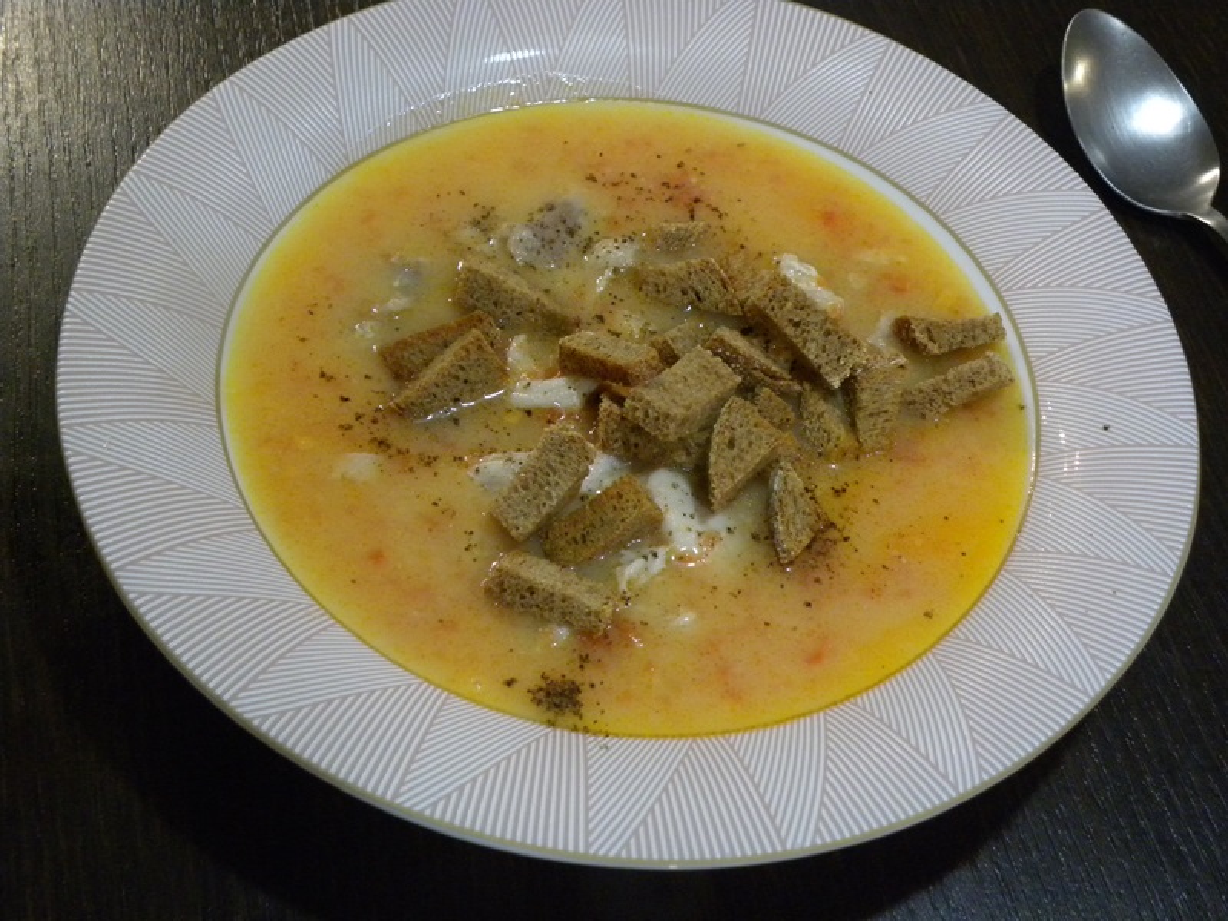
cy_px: 460
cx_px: 614
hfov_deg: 36.8
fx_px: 1845
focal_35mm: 52
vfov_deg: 28.0
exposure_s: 1/51.4
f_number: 3.5
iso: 400
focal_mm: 9.2
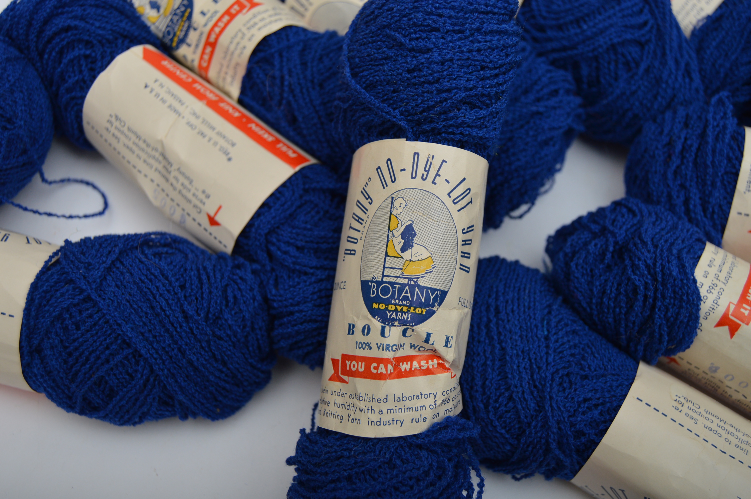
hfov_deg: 49.6
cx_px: 376
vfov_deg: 34.1
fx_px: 813
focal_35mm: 39
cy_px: 250
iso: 200
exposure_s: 1/200
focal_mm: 26
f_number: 5
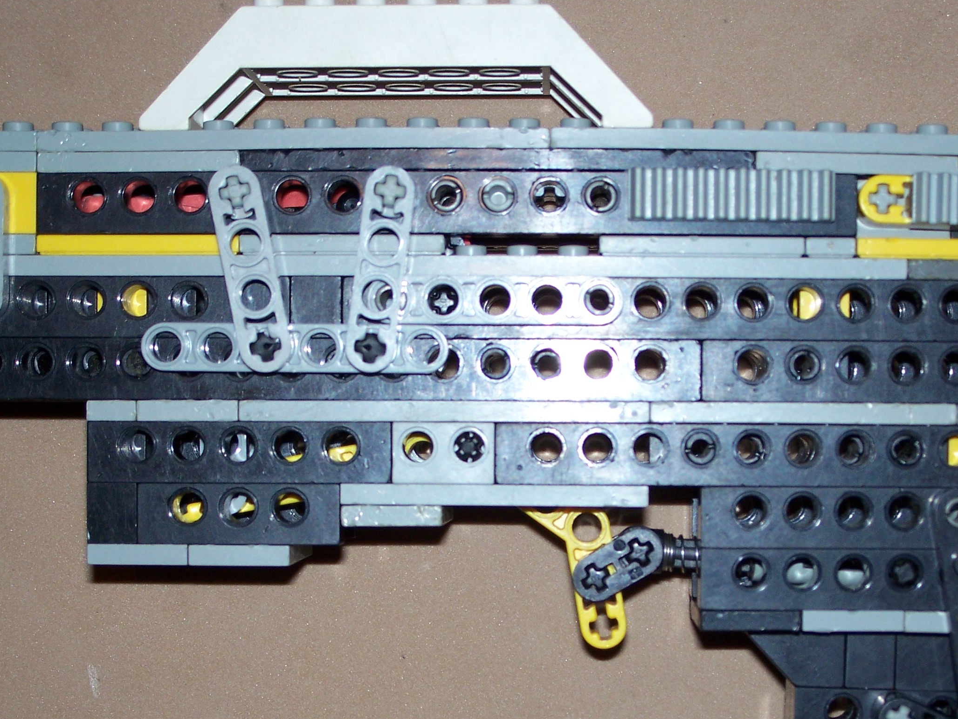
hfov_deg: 24.1
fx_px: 2242
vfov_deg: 18.1
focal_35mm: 81
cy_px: 550
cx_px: 574
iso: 125
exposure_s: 1/80
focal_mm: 10.7
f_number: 3.2
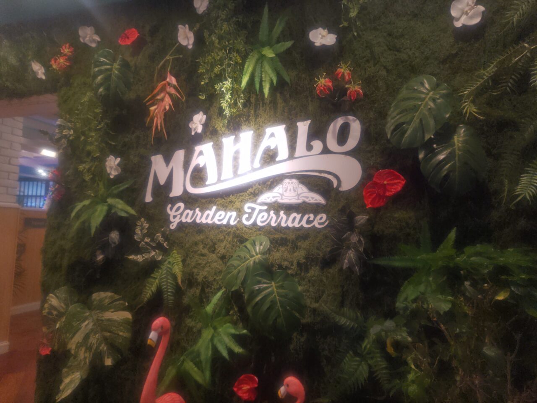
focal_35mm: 23
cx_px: 268
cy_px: 202
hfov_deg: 73.9
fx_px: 357
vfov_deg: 58.9
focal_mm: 5.56
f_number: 1.9
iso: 279
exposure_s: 1/100
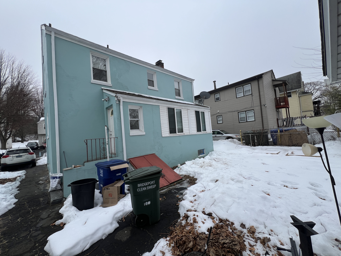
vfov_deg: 89.9
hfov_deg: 106.2
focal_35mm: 13
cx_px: 170
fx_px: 128
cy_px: 128
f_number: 1.8
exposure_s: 1/376
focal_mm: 1.57
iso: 32
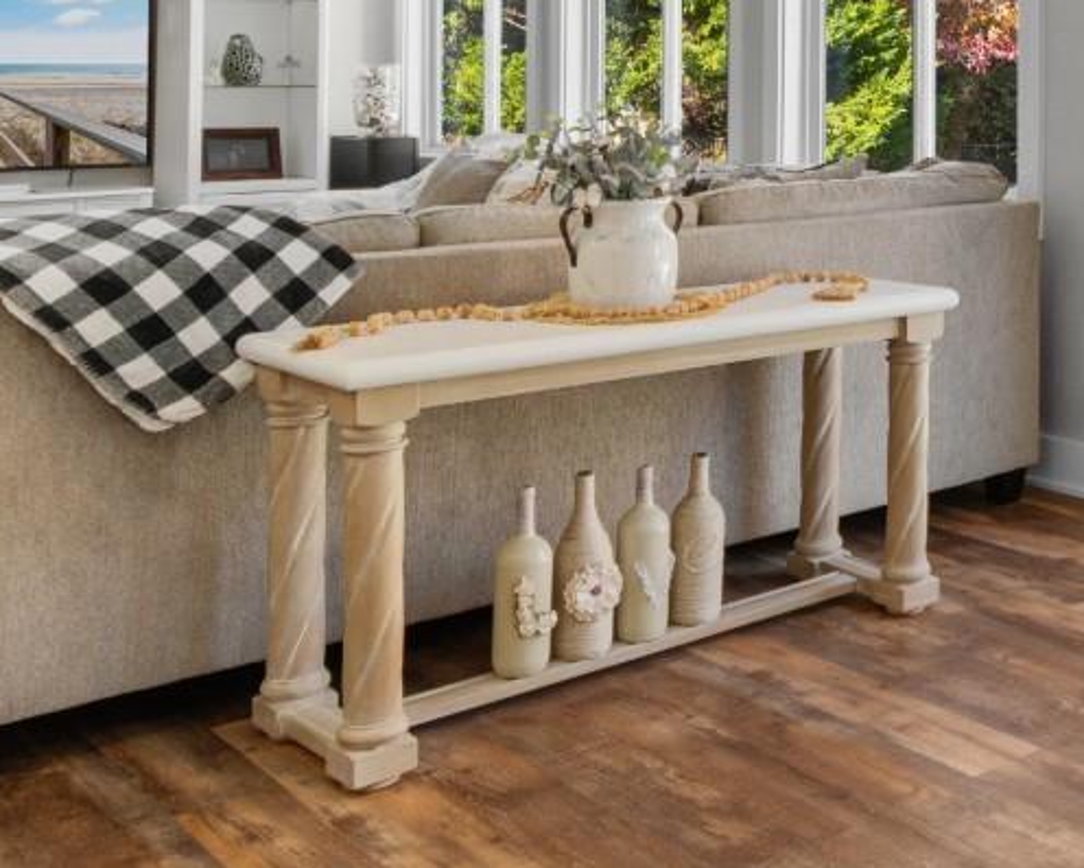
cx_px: 1193
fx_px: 1476
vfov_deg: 31.0
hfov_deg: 34.7
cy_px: 59
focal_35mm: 46
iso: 100
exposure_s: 1/25
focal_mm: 10
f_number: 4.5
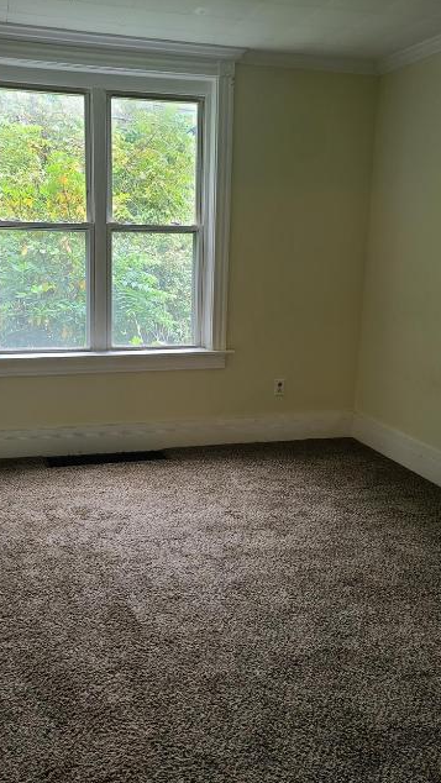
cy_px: 371
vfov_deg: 59.4
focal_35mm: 33
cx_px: 205
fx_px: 685
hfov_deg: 35.6
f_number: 1.8
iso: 64
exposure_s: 1/59
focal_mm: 7
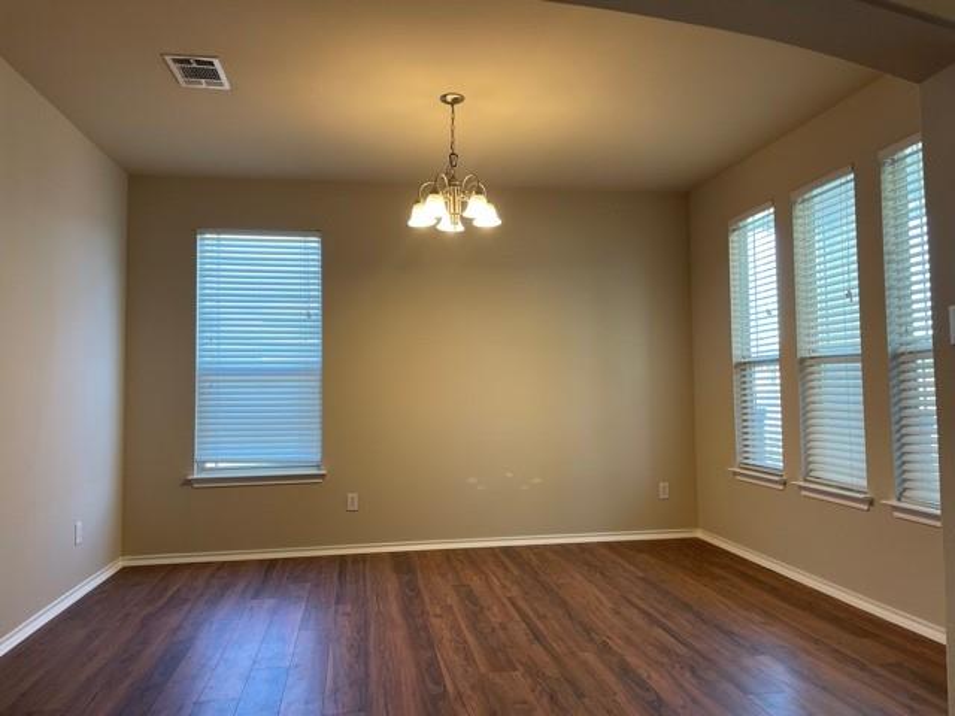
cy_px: 358
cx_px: 478
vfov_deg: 53.1
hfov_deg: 67.3
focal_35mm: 26
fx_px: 717
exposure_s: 1/120
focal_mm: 4.2
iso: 125
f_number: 1.6
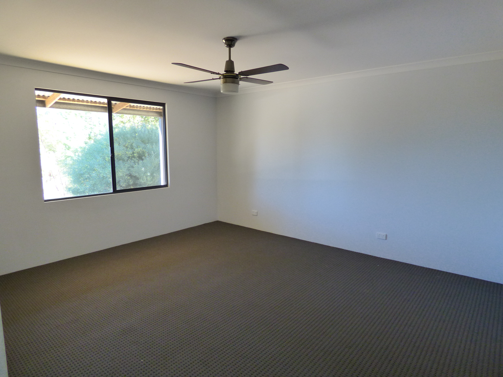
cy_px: 188
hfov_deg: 81.7
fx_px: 291
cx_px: 252
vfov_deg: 66.0
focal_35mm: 20
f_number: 2.8
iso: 400
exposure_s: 1/80
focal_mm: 3.58
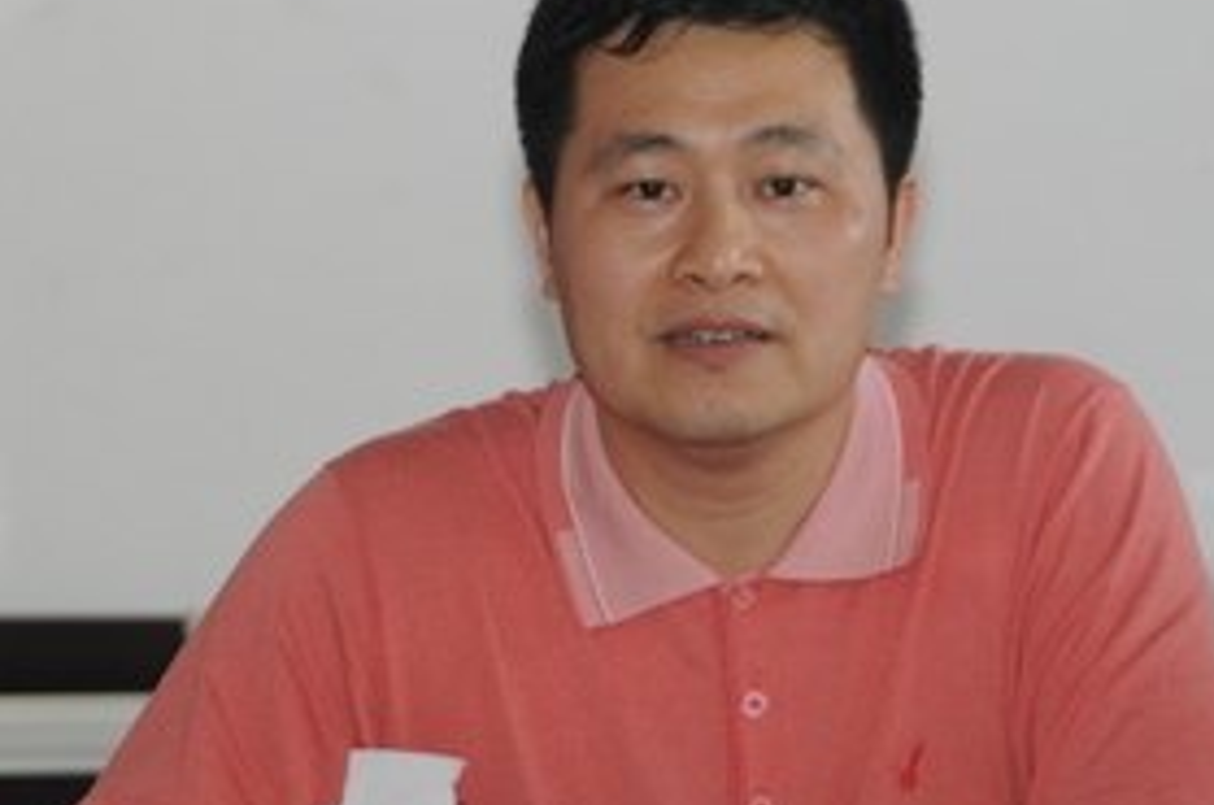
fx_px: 18078
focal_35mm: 537
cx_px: 596
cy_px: 444
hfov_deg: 3.8
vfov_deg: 2.6
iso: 250
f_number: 5.6
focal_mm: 200
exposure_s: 1/60
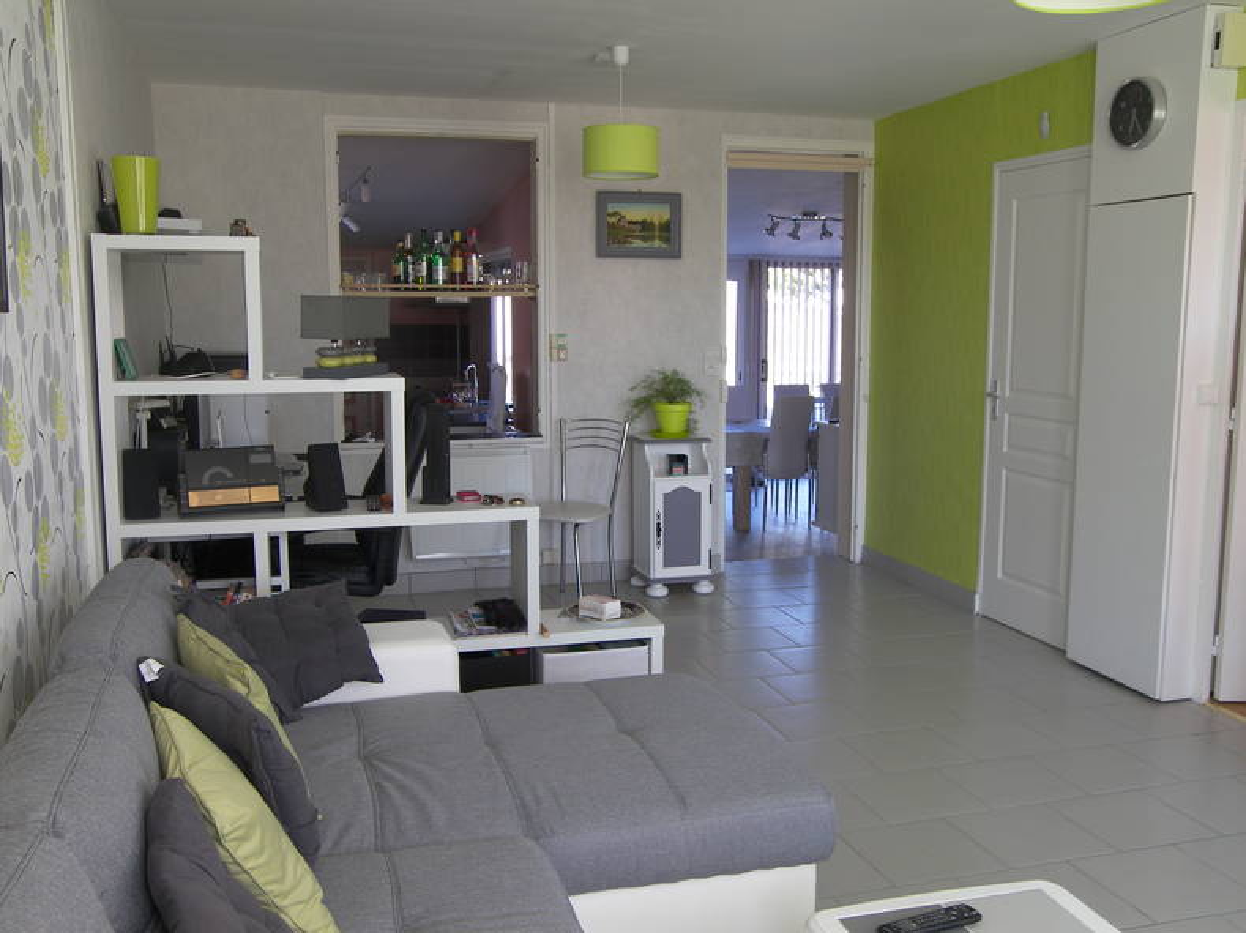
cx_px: 623
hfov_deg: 55.4
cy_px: 466
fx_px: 1187
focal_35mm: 33
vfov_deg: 42.9
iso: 50
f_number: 3.2
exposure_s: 1/25
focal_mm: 6.9
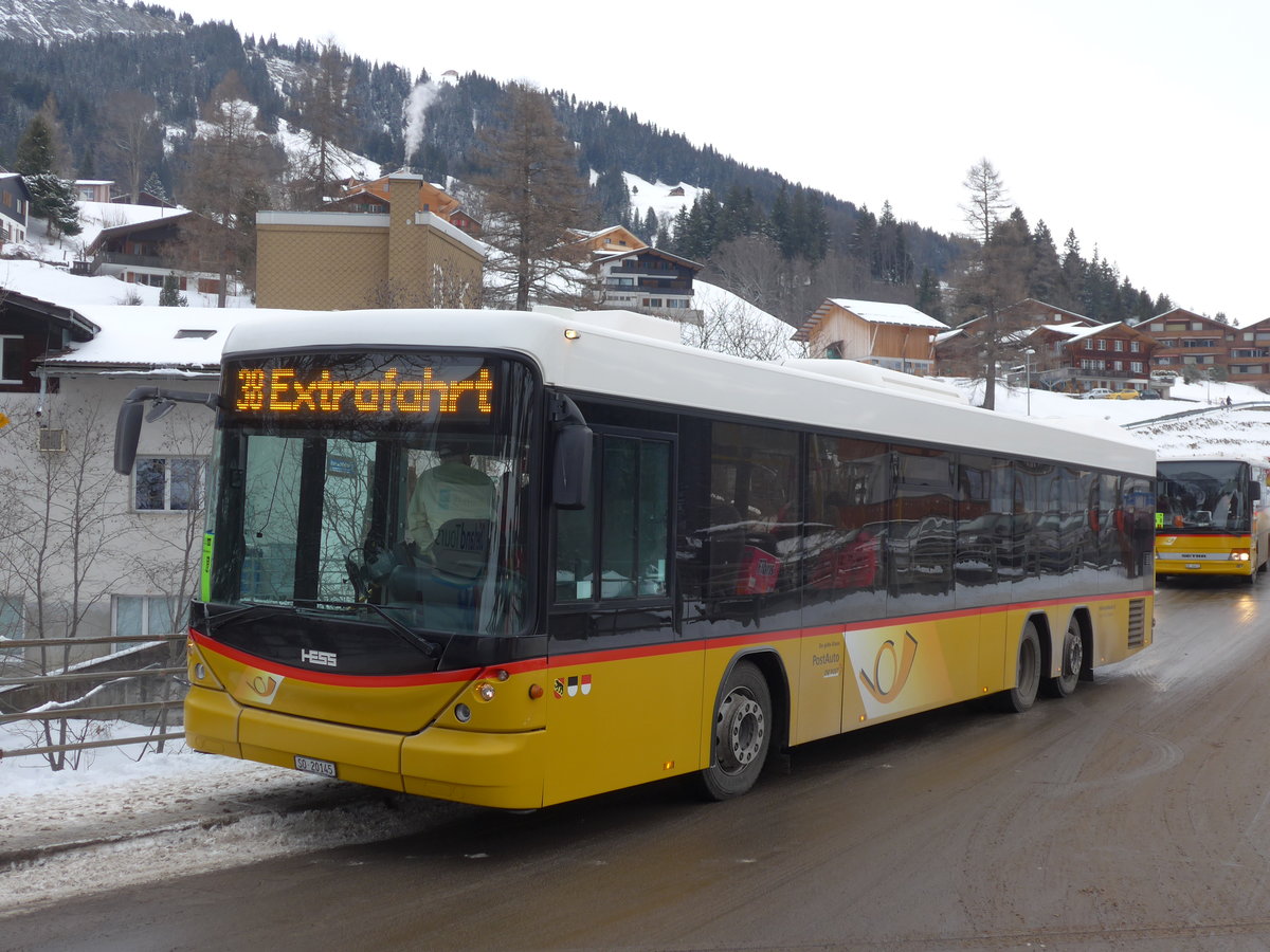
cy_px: 476
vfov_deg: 35.1
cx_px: 635
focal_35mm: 41
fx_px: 1504
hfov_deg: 45.8
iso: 80
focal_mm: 8.4
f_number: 2.8
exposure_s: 1/250
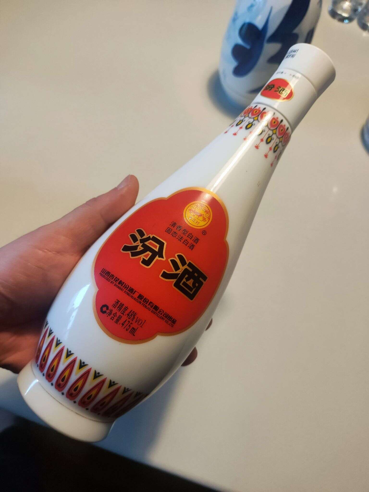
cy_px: 246
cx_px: 184
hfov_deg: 54.9
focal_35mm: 25
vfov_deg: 69.4
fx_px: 355
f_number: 1.79
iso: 388
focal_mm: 4.71
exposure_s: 1/100
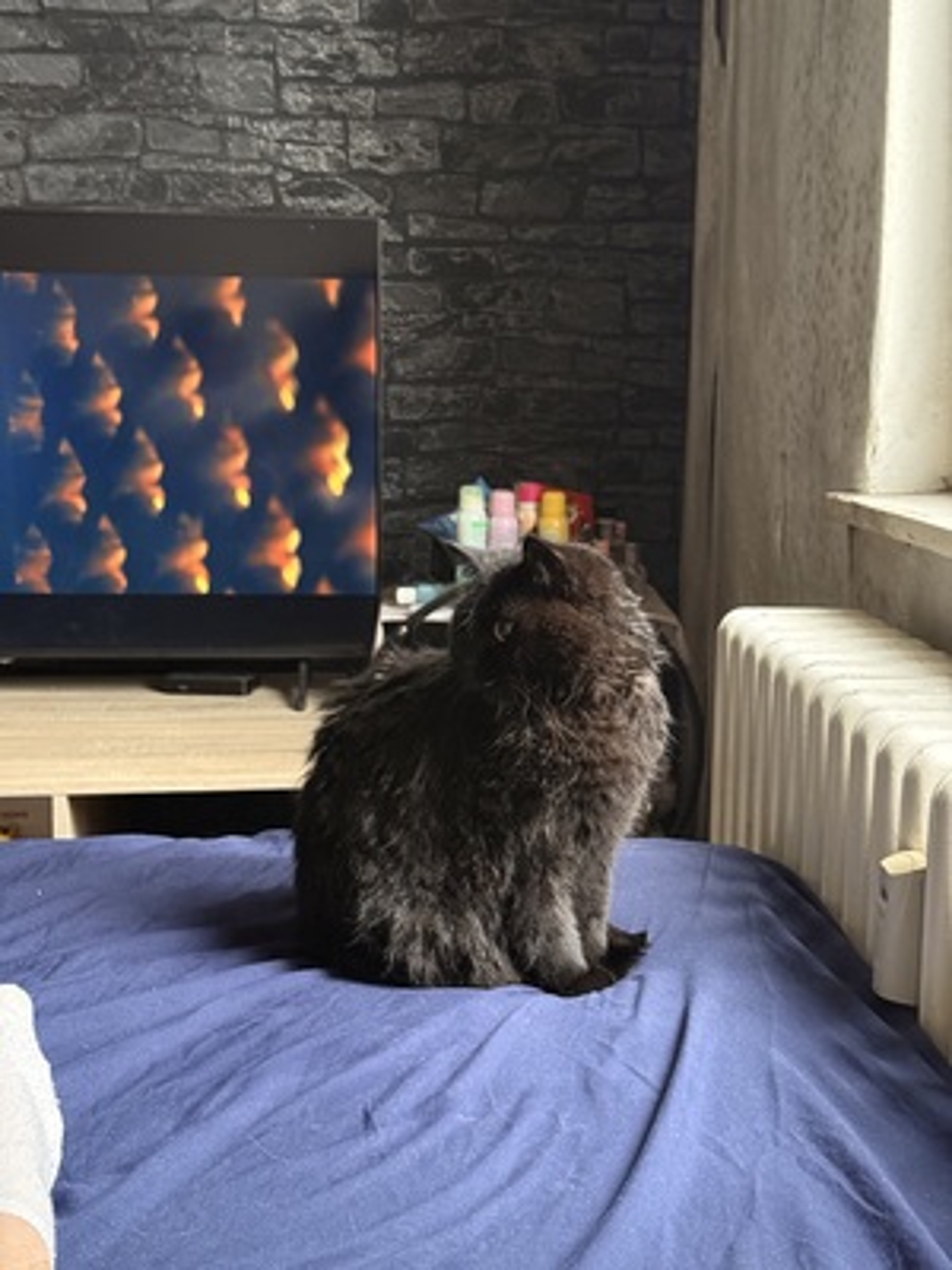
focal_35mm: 48
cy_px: 635
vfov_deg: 39.7
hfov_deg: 30.3
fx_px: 1760
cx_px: 476
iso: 800
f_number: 1.78
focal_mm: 6.76
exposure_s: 1/18
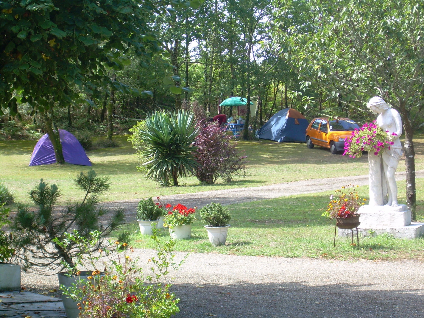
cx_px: 212
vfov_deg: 13.5
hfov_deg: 17.9
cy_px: 159
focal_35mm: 110
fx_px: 1347
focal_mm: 18.9
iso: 50
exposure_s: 1/77.8
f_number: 4.9
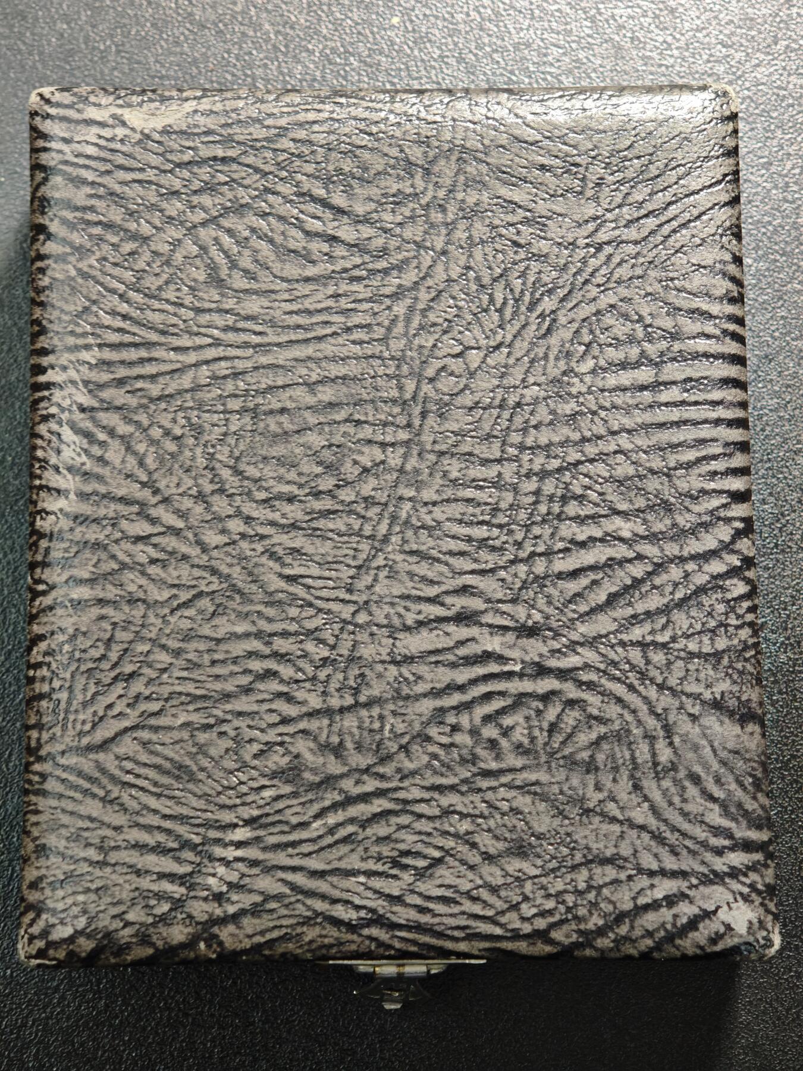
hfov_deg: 24.4
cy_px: 536
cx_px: 402
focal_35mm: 60
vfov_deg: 32.2
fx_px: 1856
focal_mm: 9
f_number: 2
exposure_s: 1/30
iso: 1000
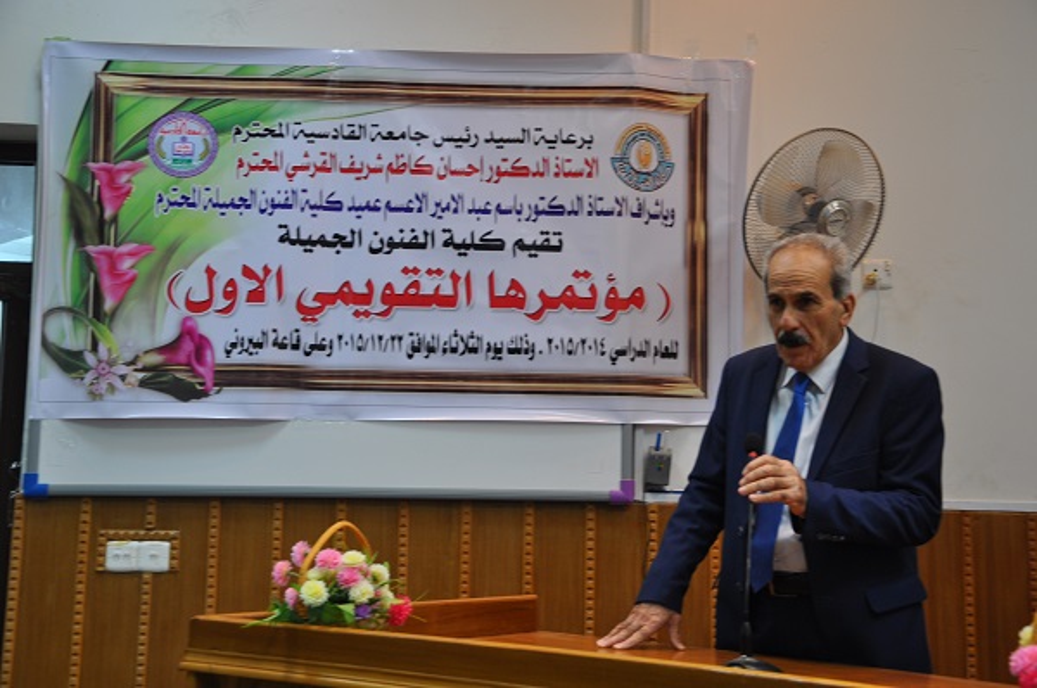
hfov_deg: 38.9
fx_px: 1467
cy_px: 344
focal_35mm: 51
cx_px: 518
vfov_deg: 26.4
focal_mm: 34
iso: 400
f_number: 4.2
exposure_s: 1/20
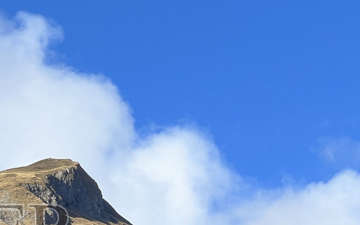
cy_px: 244
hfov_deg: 9.9
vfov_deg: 6.2
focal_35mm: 210
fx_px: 2061
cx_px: -17
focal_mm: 9
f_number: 2.8
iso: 32
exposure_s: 1/469
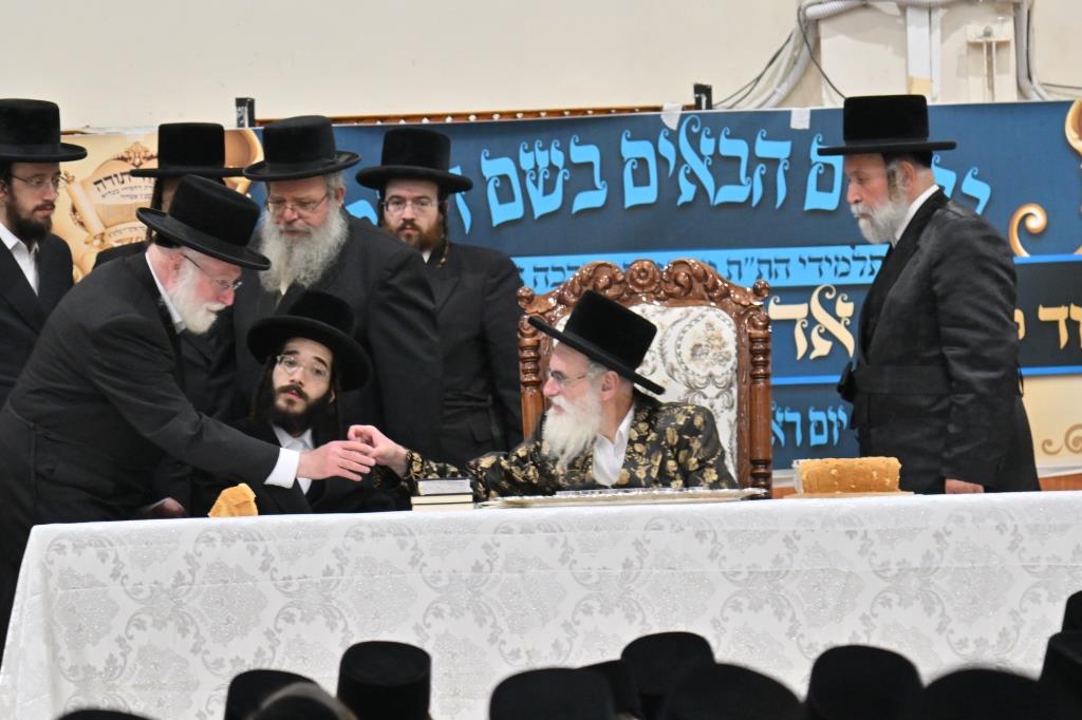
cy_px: 360
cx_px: 541
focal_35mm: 180
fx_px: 5408
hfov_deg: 11.4
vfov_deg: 7.6
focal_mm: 120
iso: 1000
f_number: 4
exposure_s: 1/160
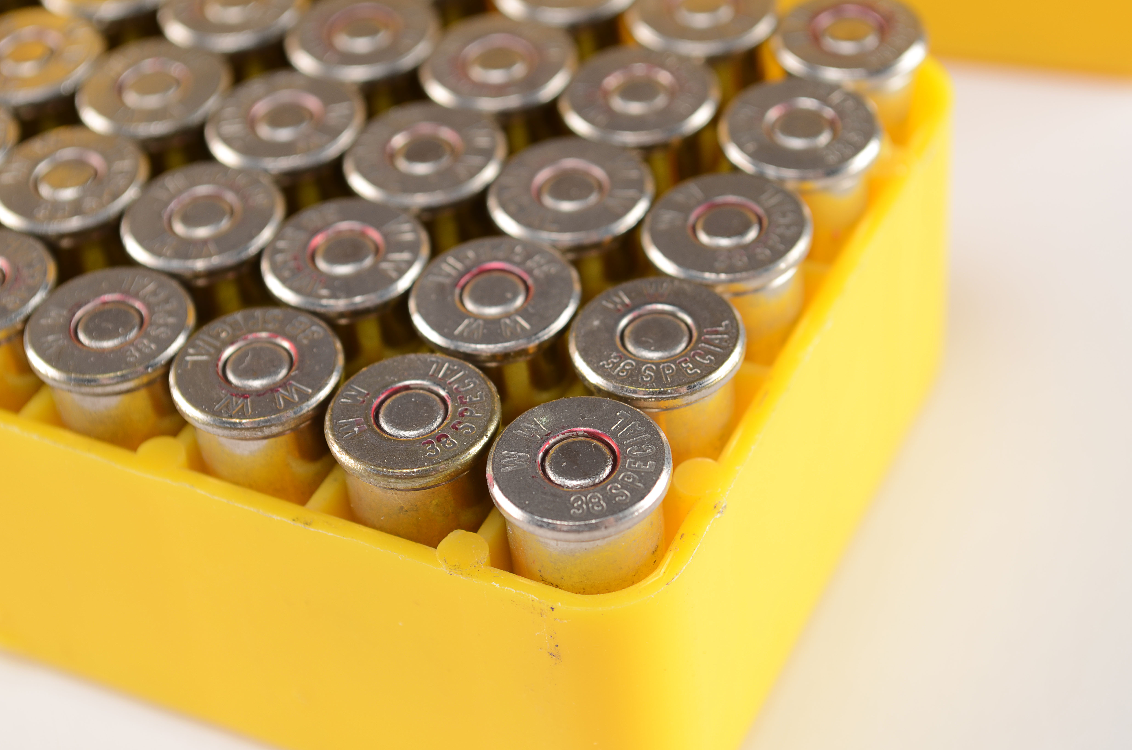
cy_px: 375
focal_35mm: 82
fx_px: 2589
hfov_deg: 24.7
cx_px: 566
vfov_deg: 16.5
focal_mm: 55
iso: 100
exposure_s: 1/80
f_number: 9
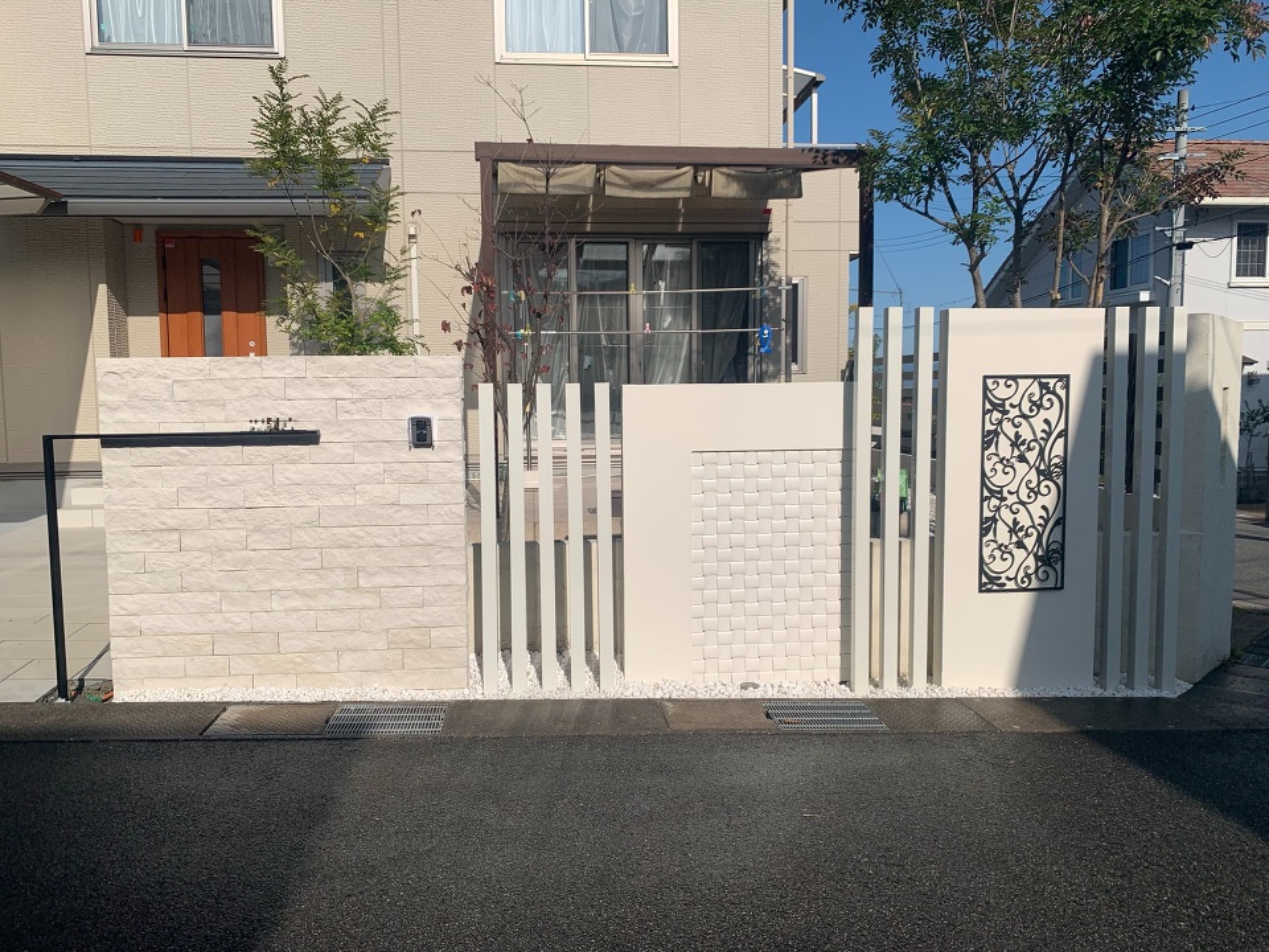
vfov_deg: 53.1
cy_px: 476
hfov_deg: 67.3
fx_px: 953
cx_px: 634
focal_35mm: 26
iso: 25
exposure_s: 1/5714
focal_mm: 4.25
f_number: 1.8
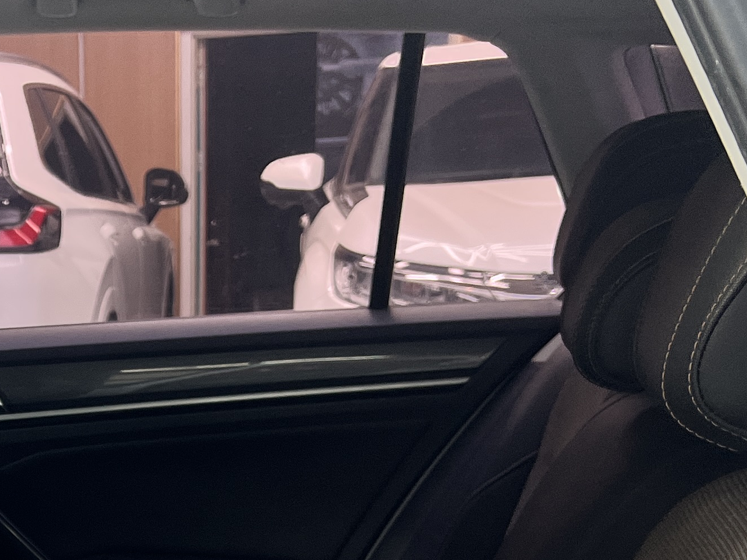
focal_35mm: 79
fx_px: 1705
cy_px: 693
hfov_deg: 23.3
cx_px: -62
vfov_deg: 17.7
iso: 80
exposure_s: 1/100
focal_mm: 5.7
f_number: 1.5
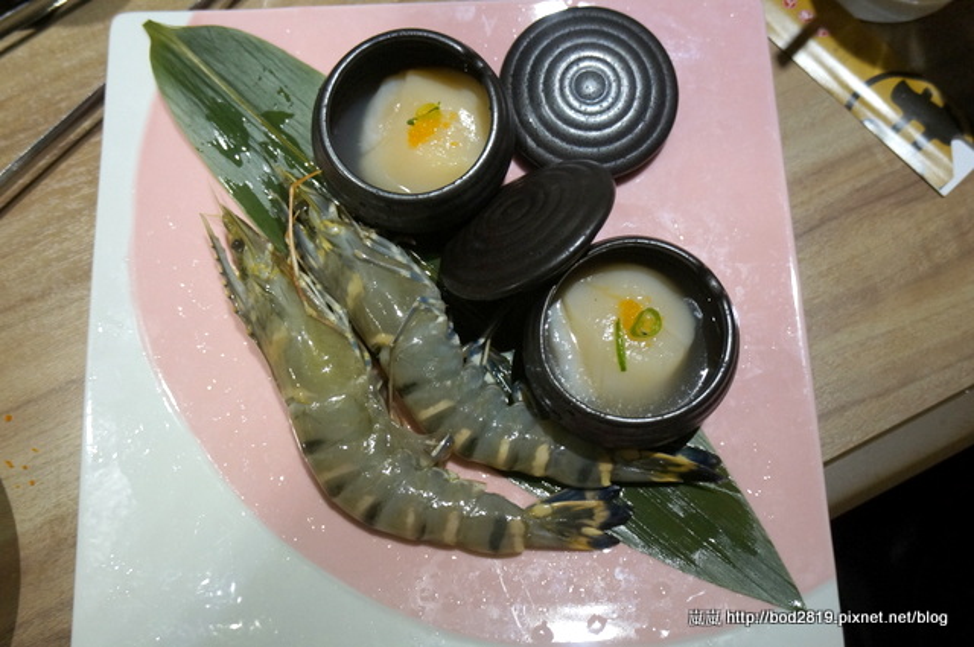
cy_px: 324
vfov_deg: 39.9
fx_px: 892
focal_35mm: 33
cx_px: 487
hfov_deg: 57.3
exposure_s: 1/60
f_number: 4
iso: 1000
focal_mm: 22
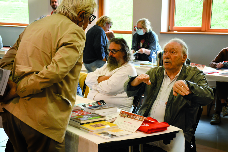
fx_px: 399
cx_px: 114
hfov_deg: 31.9
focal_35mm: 63
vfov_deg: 21.6
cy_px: 76
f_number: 5
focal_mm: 42
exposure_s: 1/80
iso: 1600
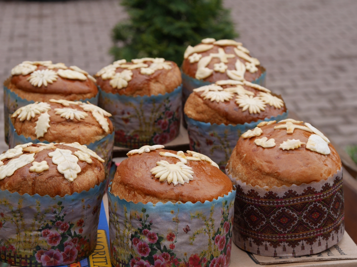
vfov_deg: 18.4
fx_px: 825
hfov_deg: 24.4
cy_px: 134
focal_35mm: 80
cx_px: 178
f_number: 5.6
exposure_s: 1/160
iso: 200
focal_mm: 40
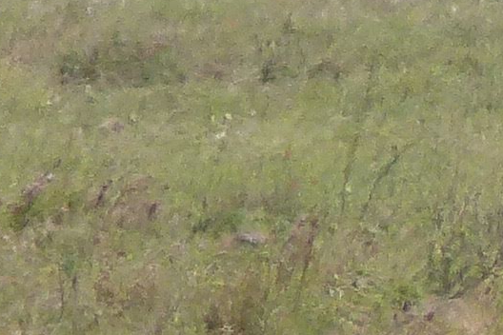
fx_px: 65343
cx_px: -242
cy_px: 74
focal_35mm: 4677
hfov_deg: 0.4
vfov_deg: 0.3
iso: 100
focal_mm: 107
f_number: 4
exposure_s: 1/800
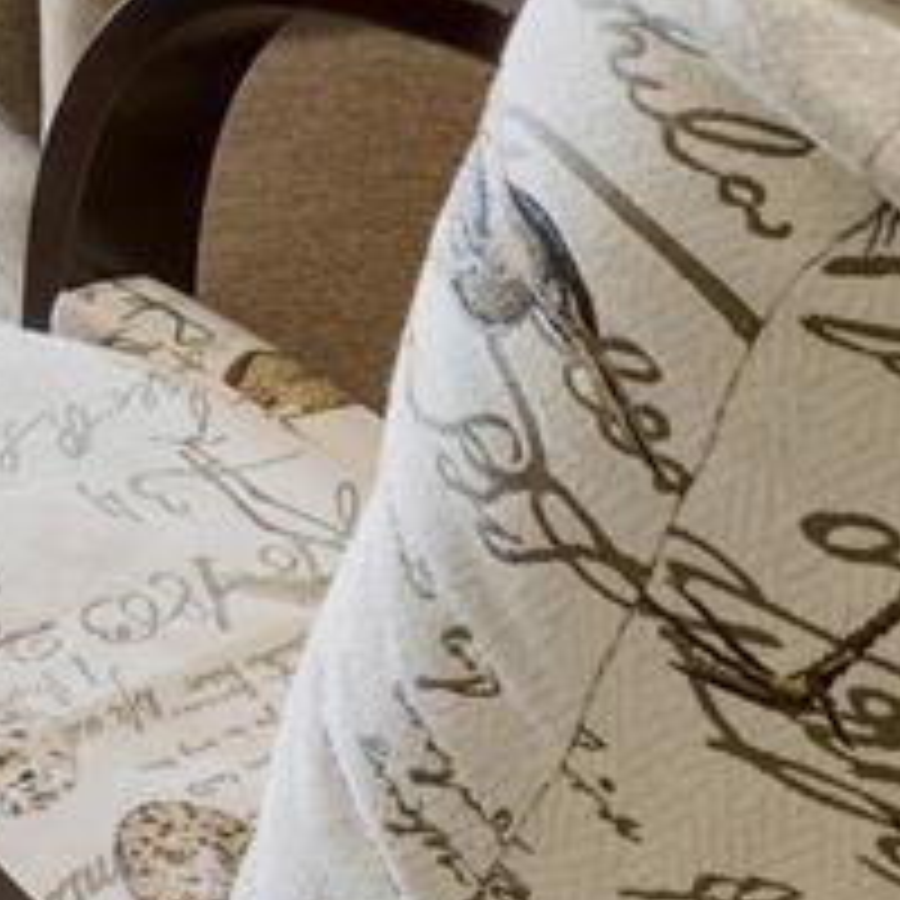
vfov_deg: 11.0
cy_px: -1438
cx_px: -1544
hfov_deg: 10.8
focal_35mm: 126
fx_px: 3717
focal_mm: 14.5
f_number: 11
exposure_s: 1/15
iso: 500
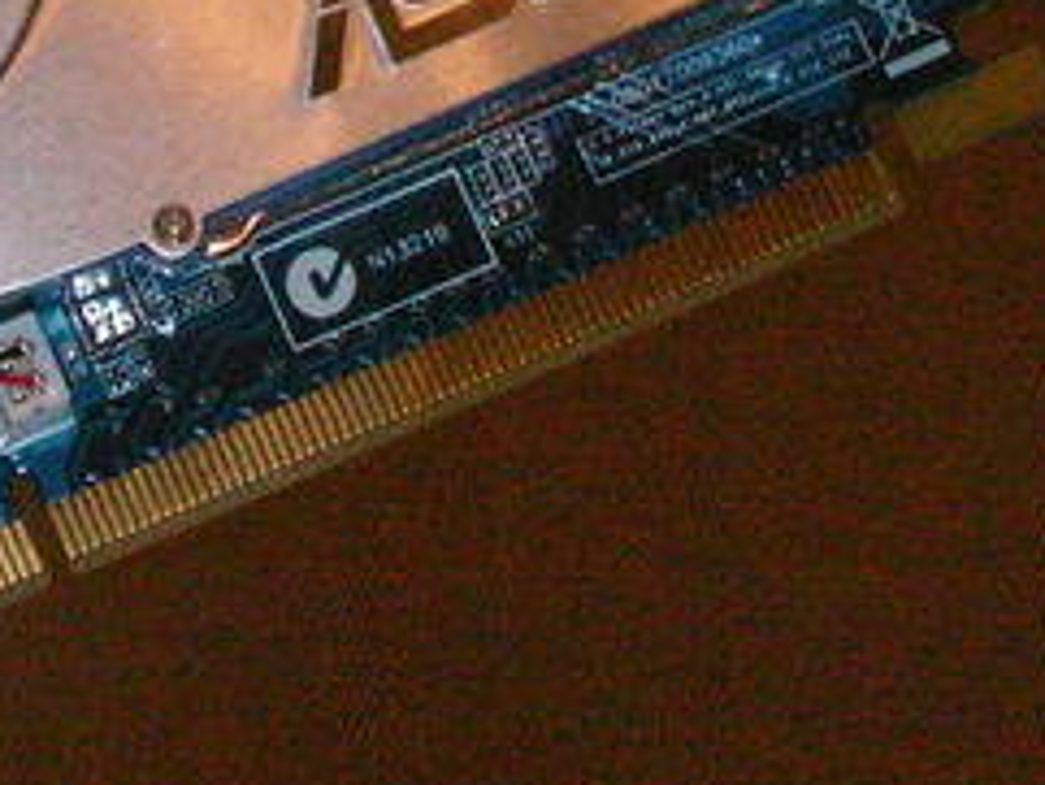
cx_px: 338
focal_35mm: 126
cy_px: -173
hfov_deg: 15.6
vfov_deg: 11.5
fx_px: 3806
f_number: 5.6
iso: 400
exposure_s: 1/40
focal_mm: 6.3
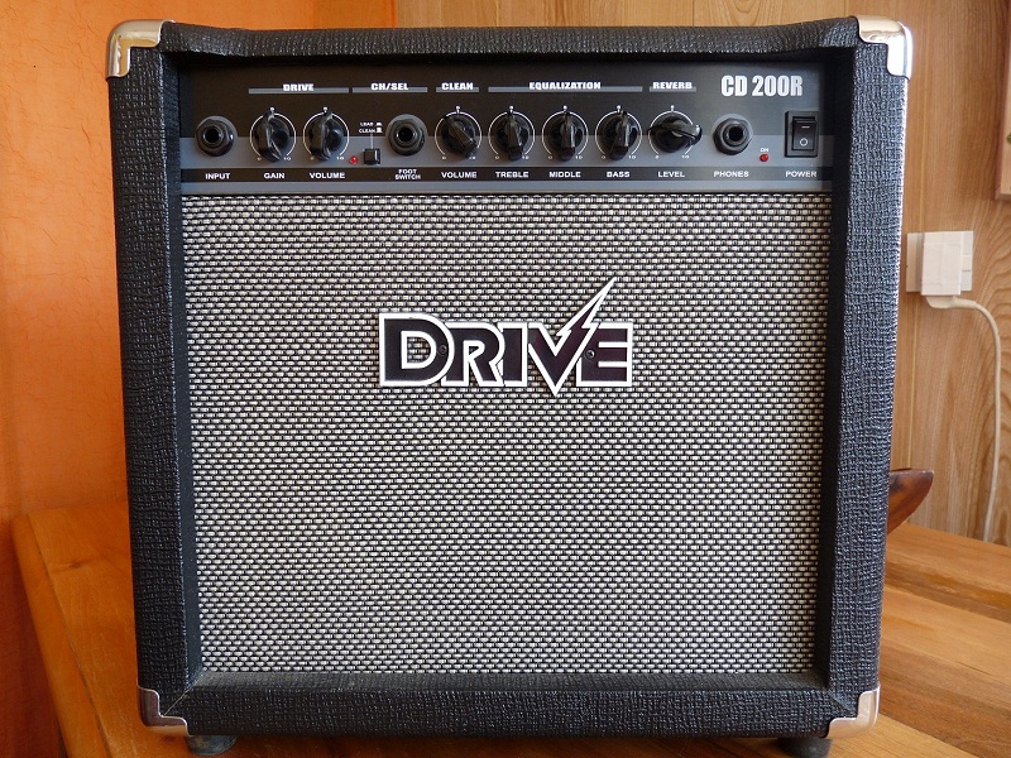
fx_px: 789
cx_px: 506
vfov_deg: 51.4
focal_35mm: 27
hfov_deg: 65.3
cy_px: 379
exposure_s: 1/30
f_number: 2.8
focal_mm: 4.8
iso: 100
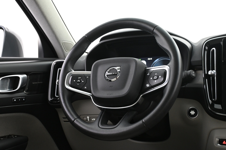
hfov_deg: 46.4
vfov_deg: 31.9
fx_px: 264
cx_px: 113
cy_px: 75
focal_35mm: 42
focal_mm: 28
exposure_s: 1/15
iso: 1600
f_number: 4.5
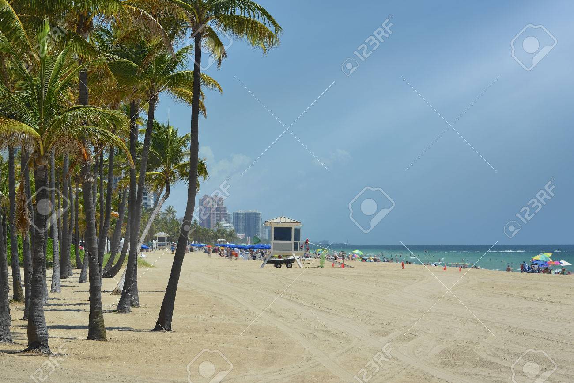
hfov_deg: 15.8
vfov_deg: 10.5
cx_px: 287
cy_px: 192
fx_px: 2072
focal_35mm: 130
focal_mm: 130
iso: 100
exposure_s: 1/200
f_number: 8
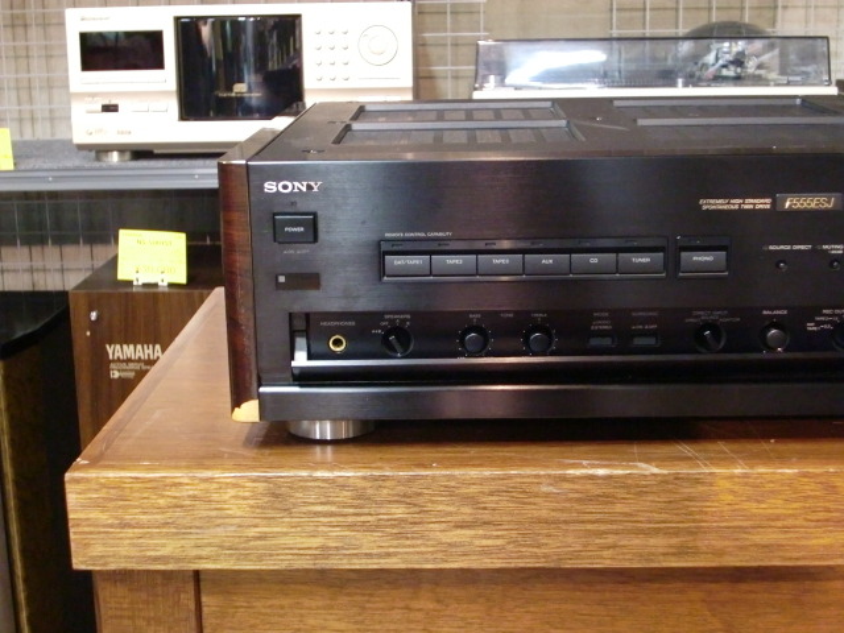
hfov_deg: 34.9
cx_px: 422
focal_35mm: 55
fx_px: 1341
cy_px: 316
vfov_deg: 26.6
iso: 800
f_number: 3.6
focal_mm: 9.8
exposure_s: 1/15
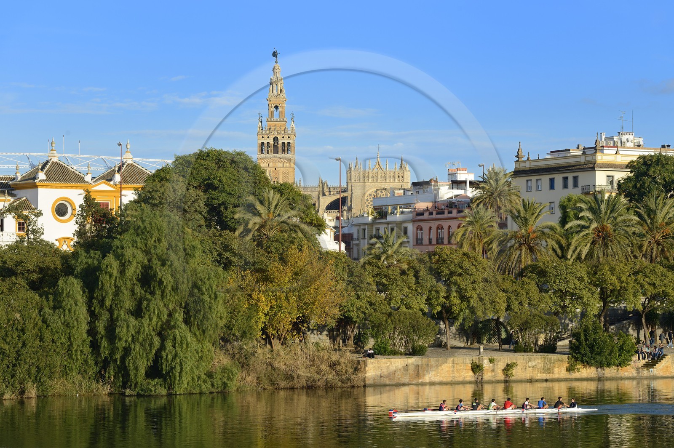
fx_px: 2245
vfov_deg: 11.4
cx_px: 337
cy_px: 224
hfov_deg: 17.1
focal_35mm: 120
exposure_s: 1/320
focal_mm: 120
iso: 200
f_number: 9
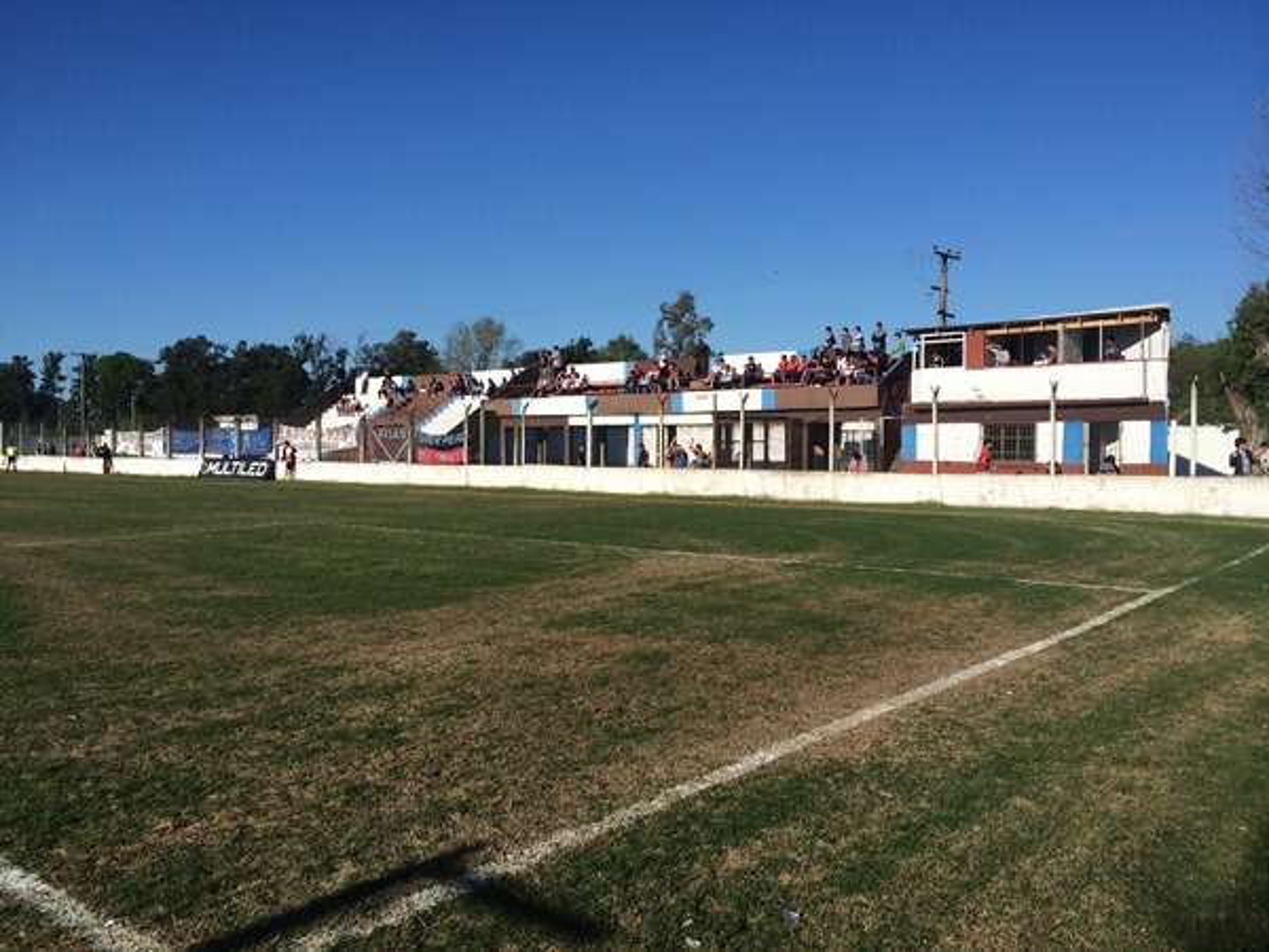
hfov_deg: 60.0
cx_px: 634
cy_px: 476
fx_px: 1100
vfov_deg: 46.8
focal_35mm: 30
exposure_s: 1/3425
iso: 32
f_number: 2.2
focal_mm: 4.12
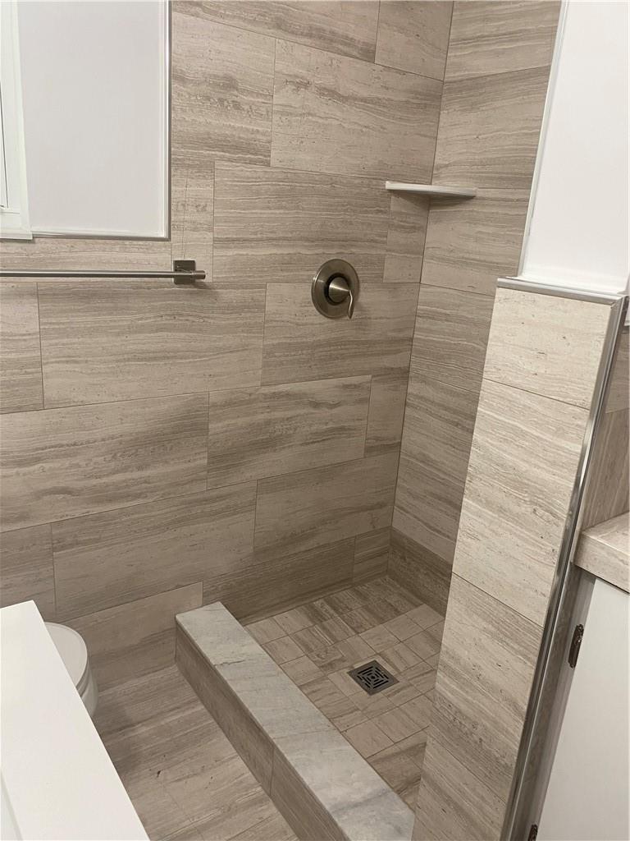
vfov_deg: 67.3
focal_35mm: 26
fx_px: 631
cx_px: 315
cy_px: 420
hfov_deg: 53.1
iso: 100
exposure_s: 1/60
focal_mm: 4.25
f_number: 1.8
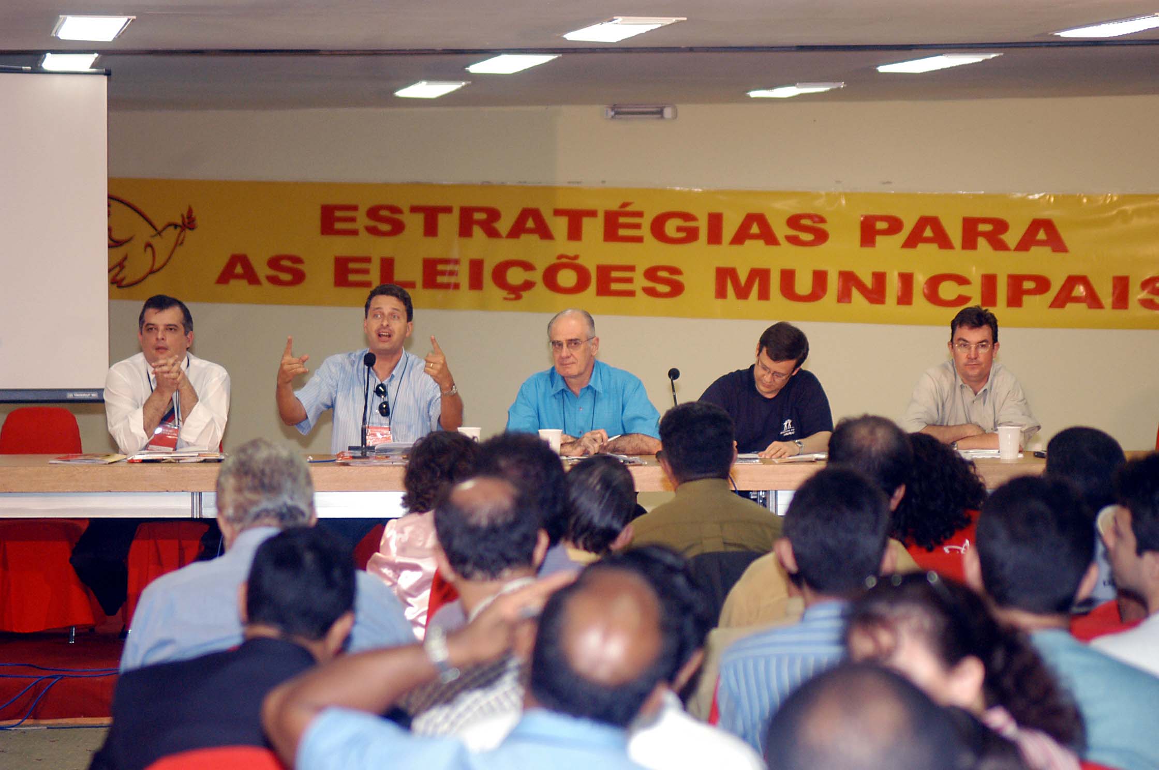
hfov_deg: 17.1
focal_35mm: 120
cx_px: 580
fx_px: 3859
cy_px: 385
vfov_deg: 11.4
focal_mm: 80
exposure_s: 1/100
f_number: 2.8
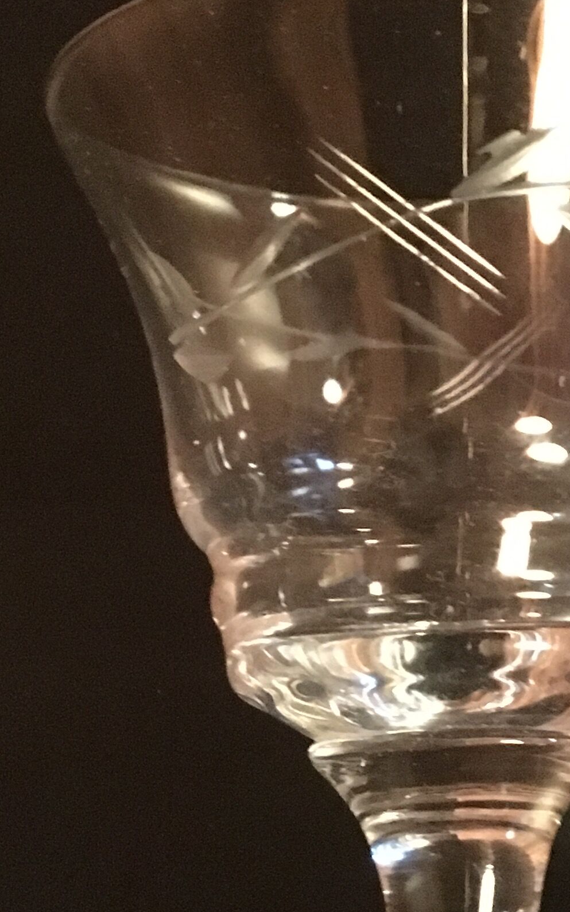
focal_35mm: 78
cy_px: 494
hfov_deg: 16.4
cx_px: 556
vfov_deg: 26.5
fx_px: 1939
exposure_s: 1/17
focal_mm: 4.15
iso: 1250
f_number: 2.2
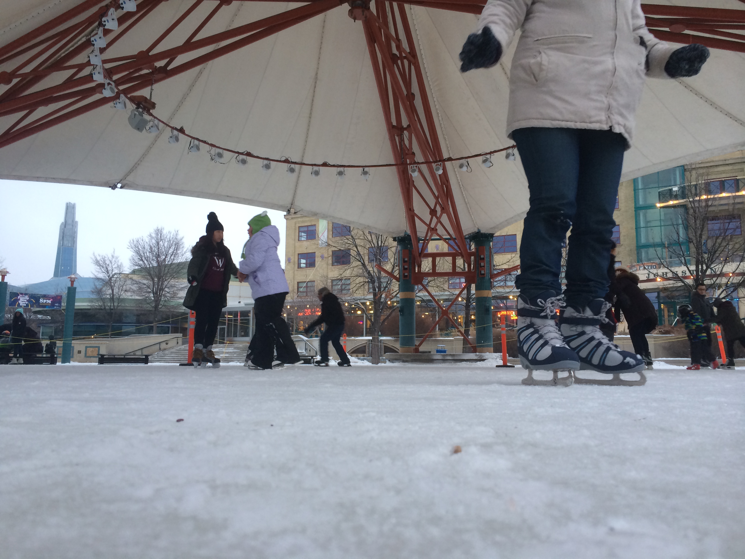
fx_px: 646
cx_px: 372
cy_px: 280
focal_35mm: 30
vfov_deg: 46.8
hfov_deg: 60.0
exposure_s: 1/30
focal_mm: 4.12
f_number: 2.2
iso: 50
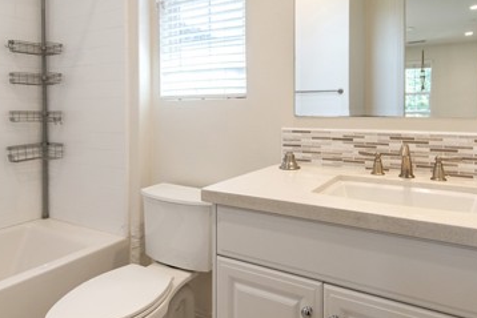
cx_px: 260
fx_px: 331
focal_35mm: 25
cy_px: 117
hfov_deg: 71.3
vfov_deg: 50.8
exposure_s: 1/250
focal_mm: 14
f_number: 4
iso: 360
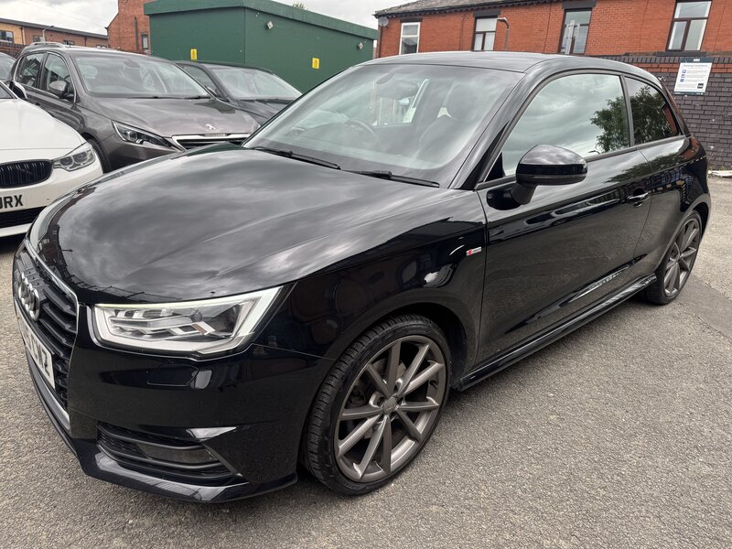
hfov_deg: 71.6
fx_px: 508
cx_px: 366
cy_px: 274
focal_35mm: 24
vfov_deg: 56.8
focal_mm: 6.76
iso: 80
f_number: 1.78
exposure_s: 1/390
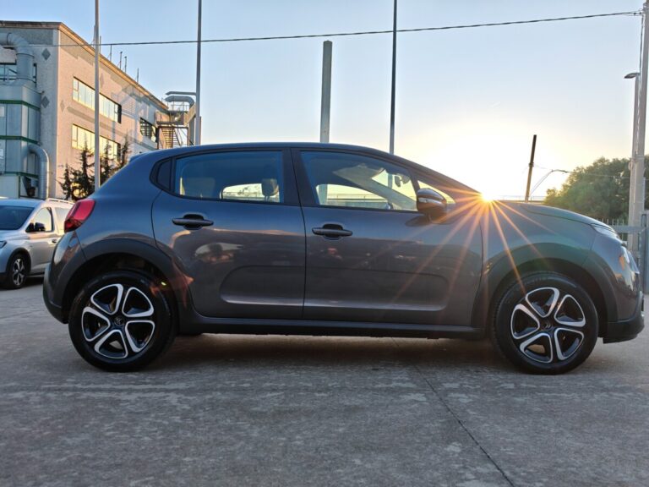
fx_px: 506
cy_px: 244
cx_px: 324
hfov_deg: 65.3
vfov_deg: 51.4
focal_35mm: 27
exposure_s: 1/100
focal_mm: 6.83
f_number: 2
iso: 64
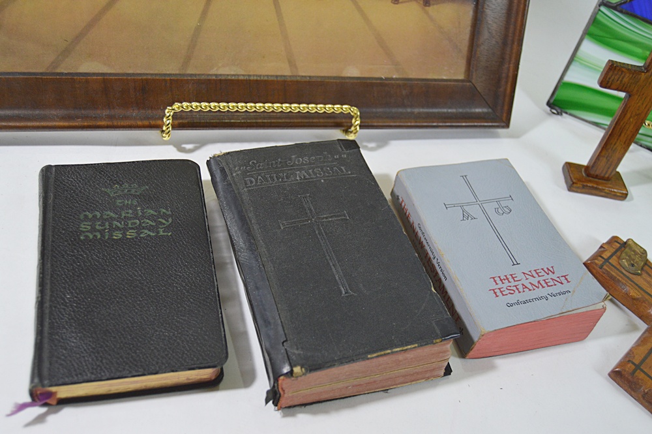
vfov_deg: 34.2
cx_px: 326
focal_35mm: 39
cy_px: 217
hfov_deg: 49.6
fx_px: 706
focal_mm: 26
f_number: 4
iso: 900
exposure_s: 1/60
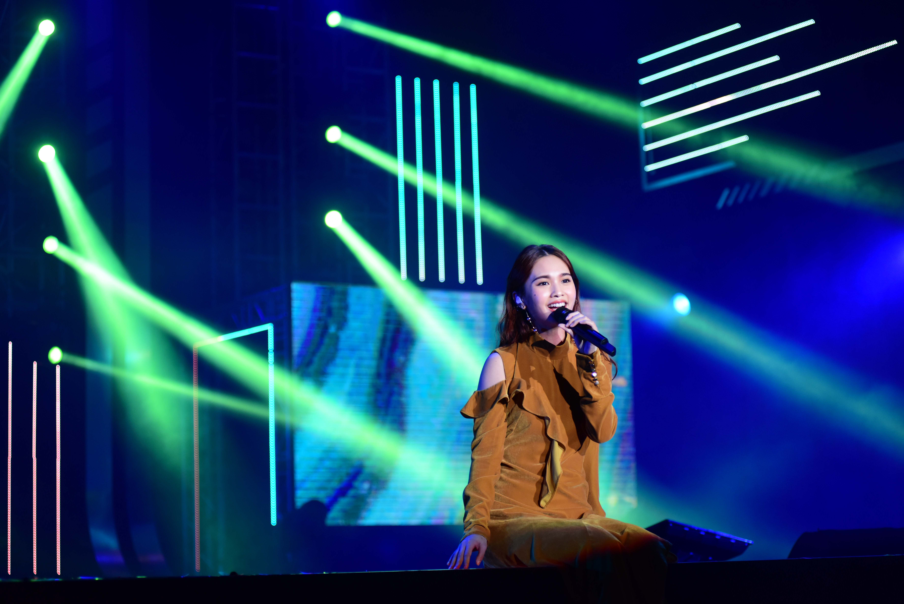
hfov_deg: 25.4
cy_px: 302
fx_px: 2009
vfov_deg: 17.1
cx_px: 452
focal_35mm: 80
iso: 1250
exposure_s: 1/500
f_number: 3.5
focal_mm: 80
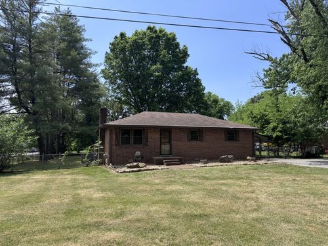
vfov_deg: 56.8
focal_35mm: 24
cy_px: 123
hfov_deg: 71.6
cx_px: 164
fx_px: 227
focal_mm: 6.76
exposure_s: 1/3096
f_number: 1.78
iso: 80
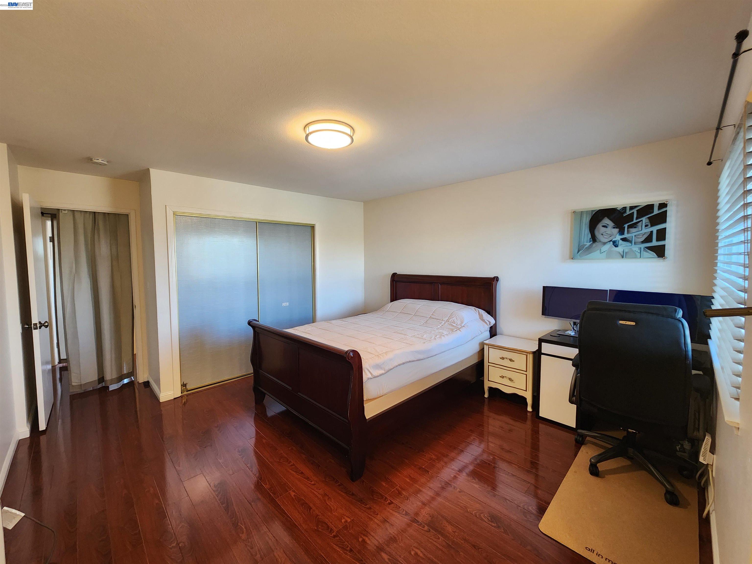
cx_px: 376
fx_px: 282
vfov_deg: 89.9
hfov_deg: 106.2
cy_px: 282
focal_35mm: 13
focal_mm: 2.2
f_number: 2.2
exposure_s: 1/60
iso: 250
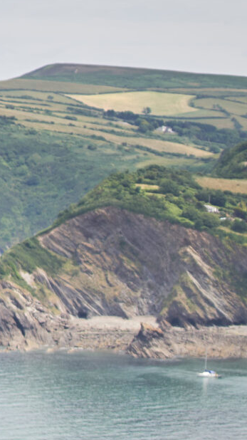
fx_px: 1772
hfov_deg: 7.2
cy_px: 383
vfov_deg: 14.0
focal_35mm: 152
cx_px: -465
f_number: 1.4
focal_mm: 35
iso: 80
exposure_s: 1/5000
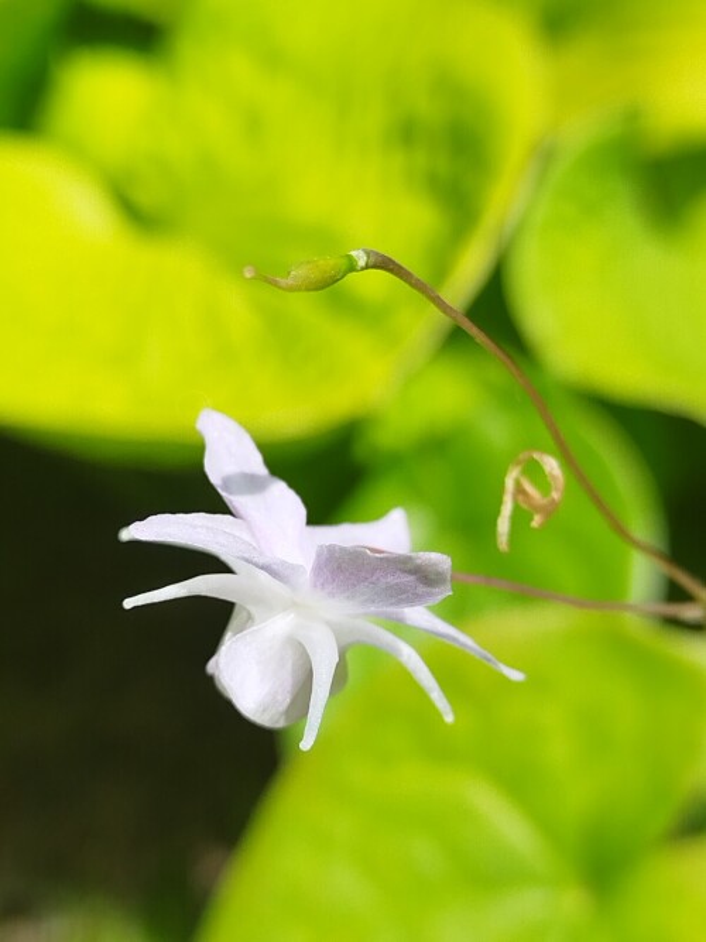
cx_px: 353
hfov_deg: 27.5
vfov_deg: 36.2
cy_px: 471
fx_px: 1442
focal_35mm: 53
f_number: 1.9
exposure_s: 1/409
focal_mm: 4.95
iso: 100
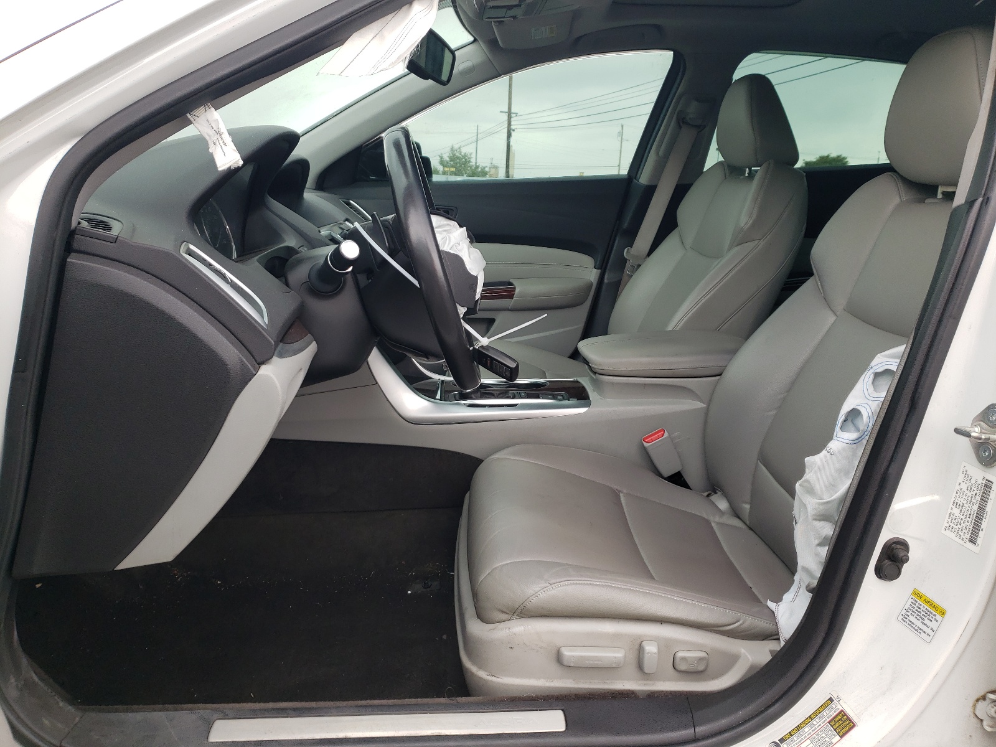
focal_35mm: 26
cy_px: 374
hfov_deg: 67.3
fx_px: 748
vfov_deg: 53.1
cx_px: 498
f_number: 1.5
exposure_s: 1/256
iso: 50
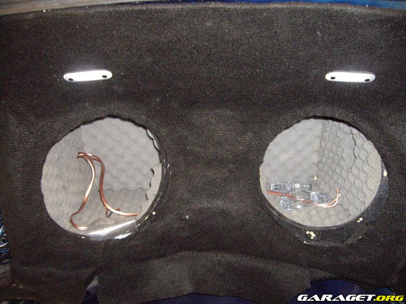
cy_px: 152
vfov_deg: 37.7
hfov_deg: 49.0
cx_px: 203
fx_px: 446
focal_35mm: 38
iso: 400
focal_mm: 6.2
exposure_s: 1/40
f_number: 2.7
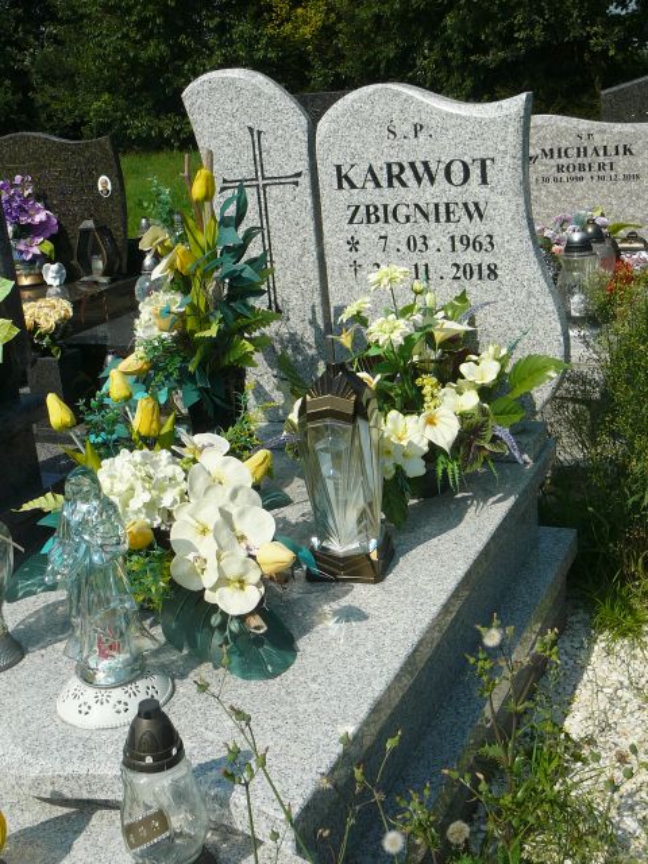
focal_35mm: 45
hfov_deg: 32.2
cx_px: 324
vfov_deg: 42.1
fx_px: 1123
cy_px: 432
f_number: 5.6
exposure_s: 1/640
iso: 80
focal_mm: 6.7
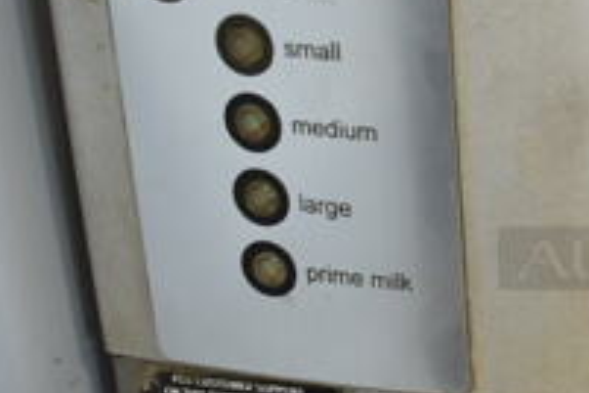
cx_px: 826
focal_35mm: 82
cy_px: 135
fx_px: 1342
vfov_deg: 16.6
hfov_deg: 21.6
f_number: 3.5
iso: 640
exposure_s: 1/30
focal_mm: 18
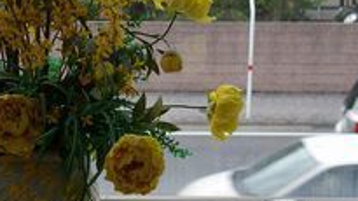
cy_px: 56
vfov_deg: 9.0
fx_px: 1274
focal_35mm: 134
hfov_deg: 15.8
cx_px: 26
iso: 200
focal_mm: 35
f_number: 5.6
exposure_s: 1/90
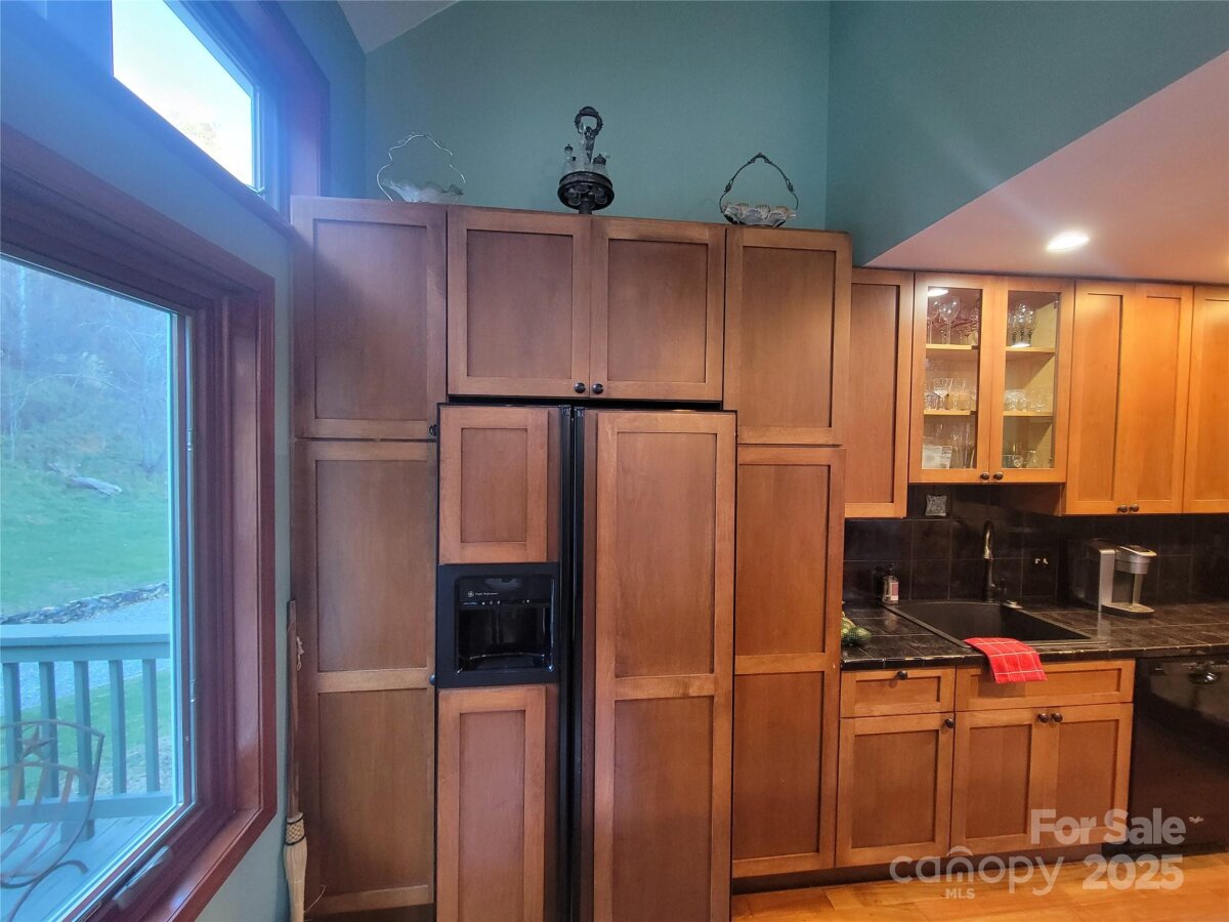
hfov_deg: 106.2
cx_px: 614
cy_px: 461
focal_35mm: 13
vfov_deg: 89.9
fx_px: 462
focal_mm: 2.2
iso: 640
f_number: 2.2
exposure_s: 1/30
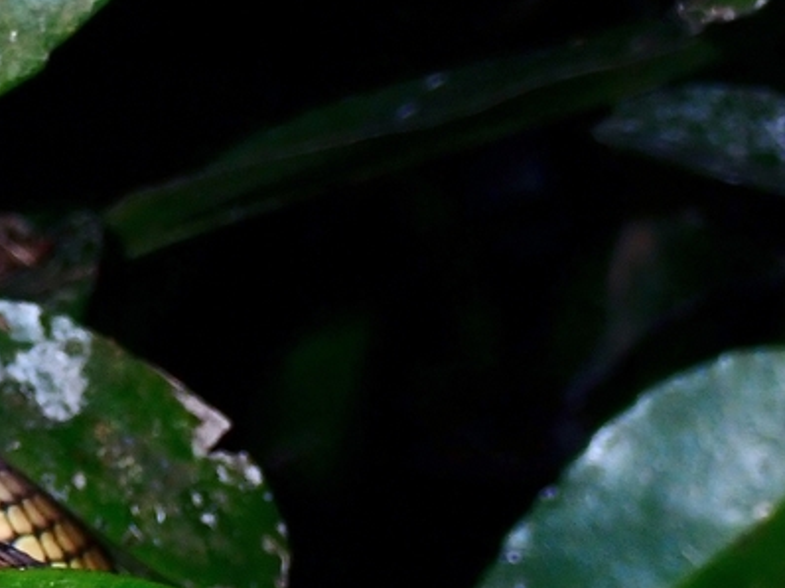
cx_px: 24
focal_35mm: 235
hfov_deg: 8.4
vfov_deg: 6.3
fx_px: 5326
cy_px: 676
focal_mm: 14.62
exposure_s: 1/160
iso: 200
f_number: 5.6
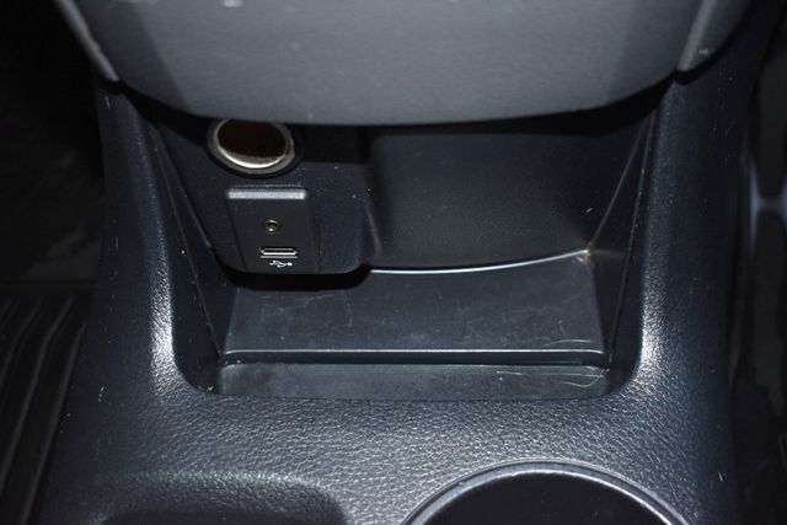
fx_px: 1017
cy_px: 262
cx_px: 394
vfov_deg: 29.0
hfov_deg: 42.3
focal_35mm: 46
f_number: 4.2
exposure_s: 1/60
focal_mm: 31
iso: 800
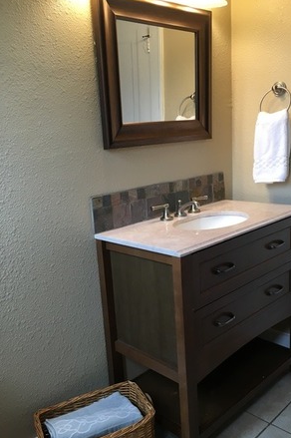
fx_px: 401
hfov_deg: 39.9
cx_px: 146
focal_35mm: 33
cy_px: 231
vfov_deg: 57.2
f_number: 2.2
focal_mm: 4.15
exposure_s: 1/30
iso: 50
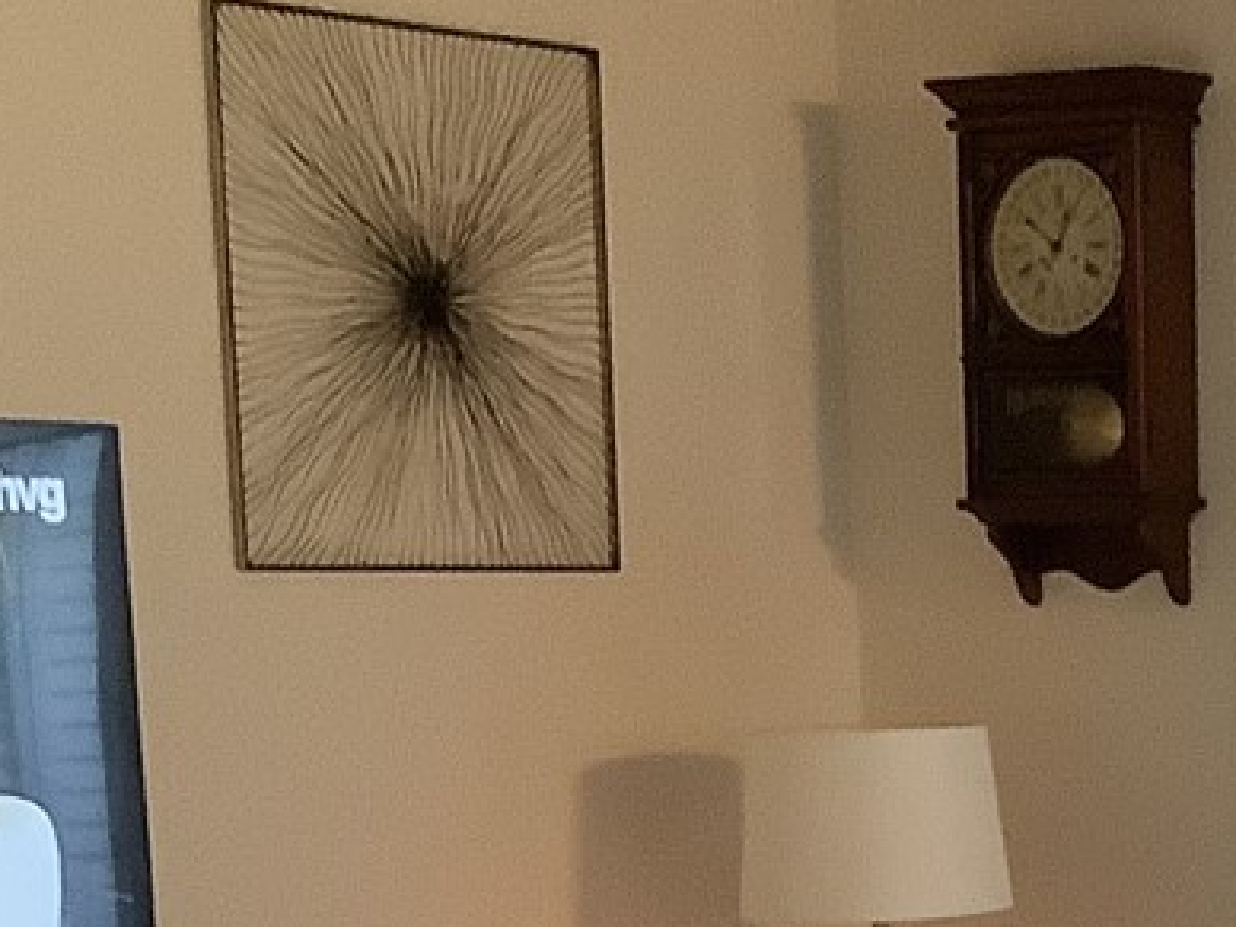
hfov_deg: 14.9
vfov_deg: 11.1
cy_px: 1427
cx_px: 1510
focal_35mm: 128
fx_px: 4570
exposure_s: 1/40
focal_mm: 3.3
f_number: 2.4
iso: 320
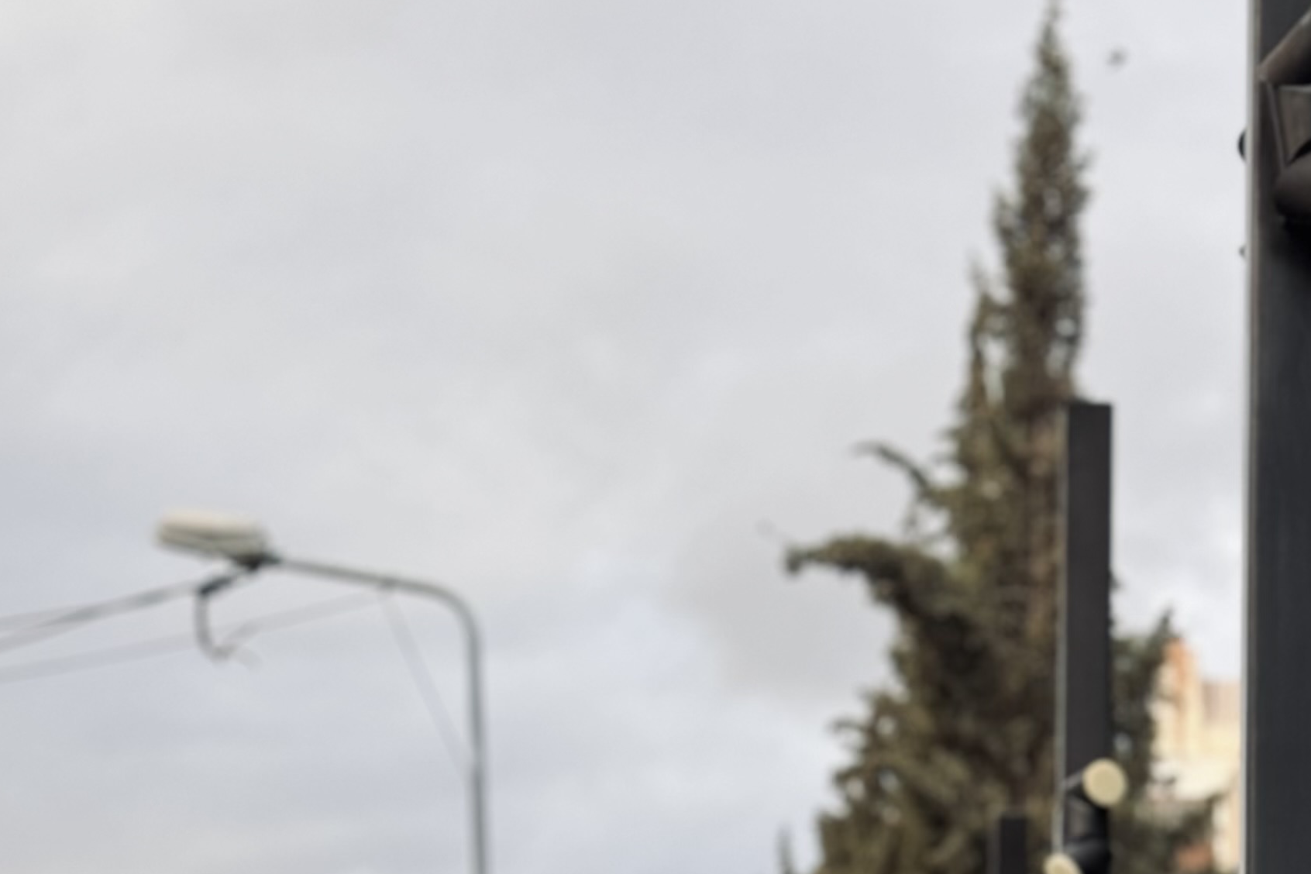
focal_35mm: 119
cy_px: 1406
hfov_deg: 17.1
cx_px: 987
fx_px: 4333
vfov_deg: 11.0
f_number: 1.78
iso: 64
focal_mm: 6.86
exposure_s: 1/349
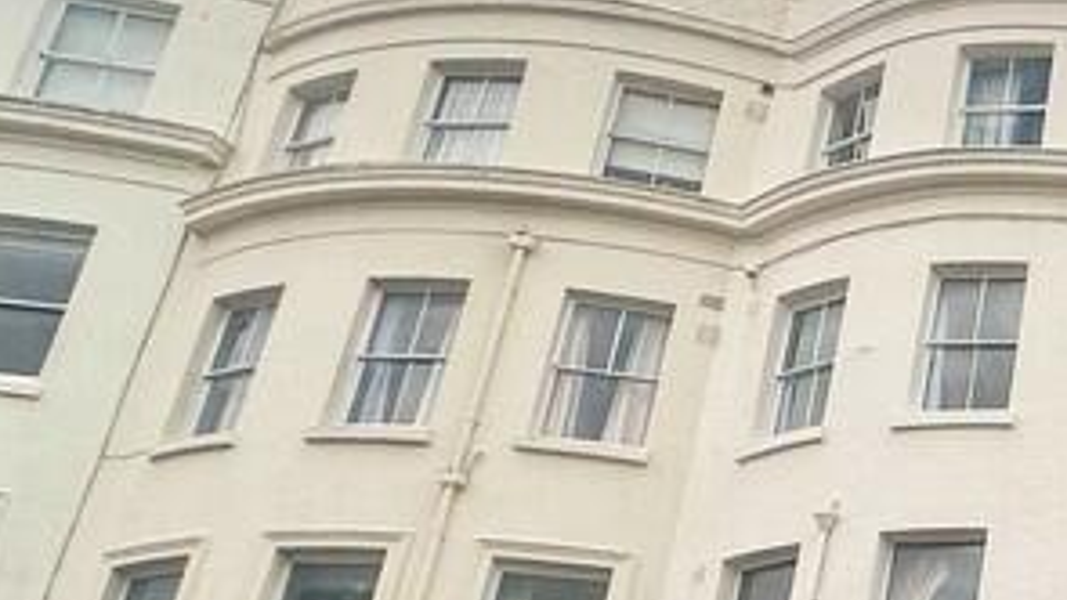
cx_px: 1602
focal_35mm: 53
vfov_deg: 21.5
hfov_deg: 27.3
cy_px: 658
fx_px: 1500
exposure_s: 1/1159
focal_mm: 2.22
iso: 40
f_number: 2.2
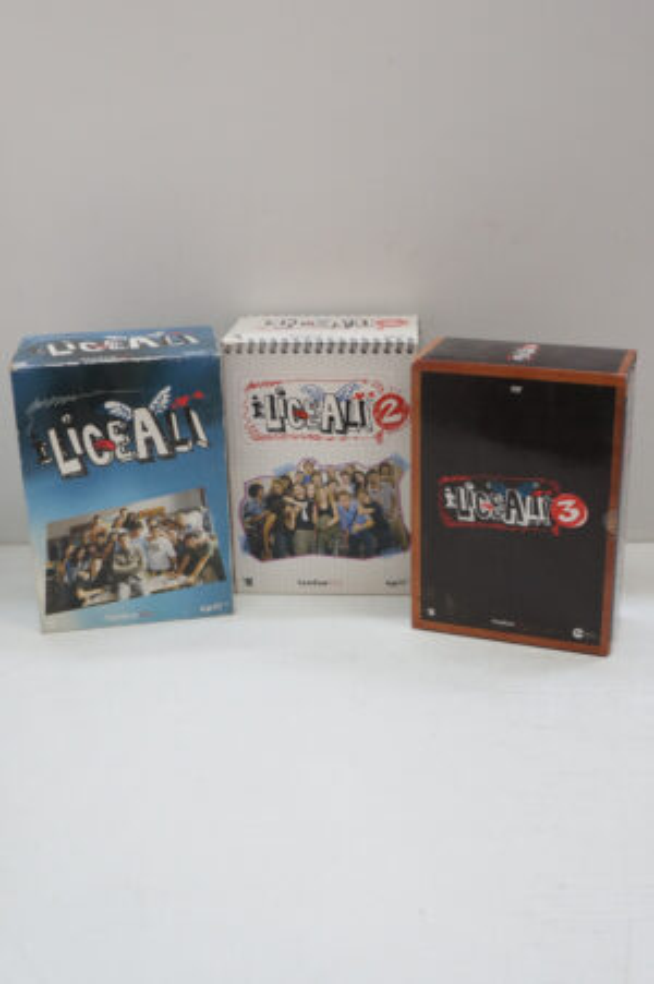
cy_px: 492
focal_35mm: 30
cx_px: 327
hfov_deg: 43.5
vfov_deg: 62.0
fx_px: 819
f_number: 4.5
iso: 640
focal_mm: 20
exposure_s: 1/60
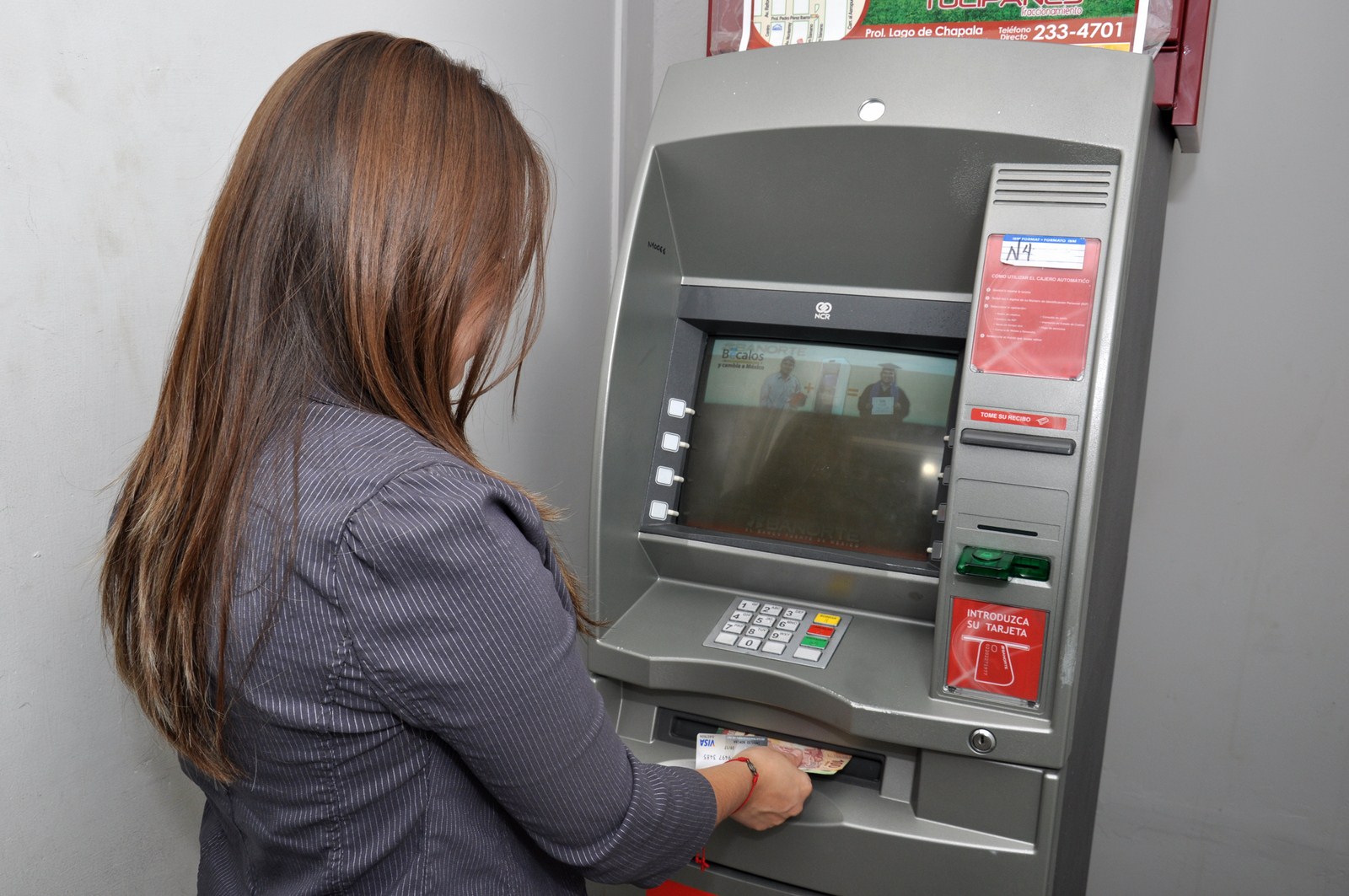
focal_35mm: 32
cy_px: 448
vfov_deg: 41.6
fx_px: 1179
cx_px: 674
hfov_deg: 59.5
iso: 200
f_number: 10
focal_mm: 21
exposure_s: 1/160
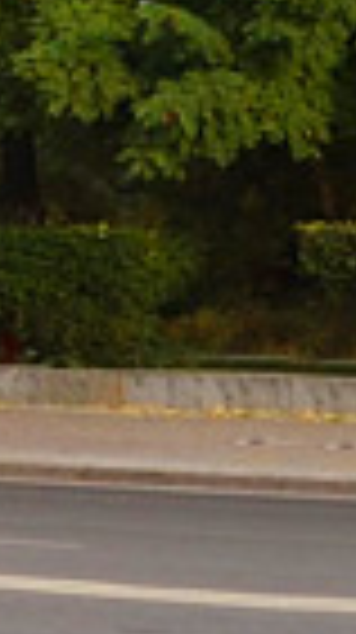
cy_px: -330
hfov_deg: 2.8
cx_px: -2307
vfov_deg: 5.7
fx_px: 6295
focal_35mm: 374
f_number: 6.3
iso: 200
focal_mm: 28
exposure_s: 1/320
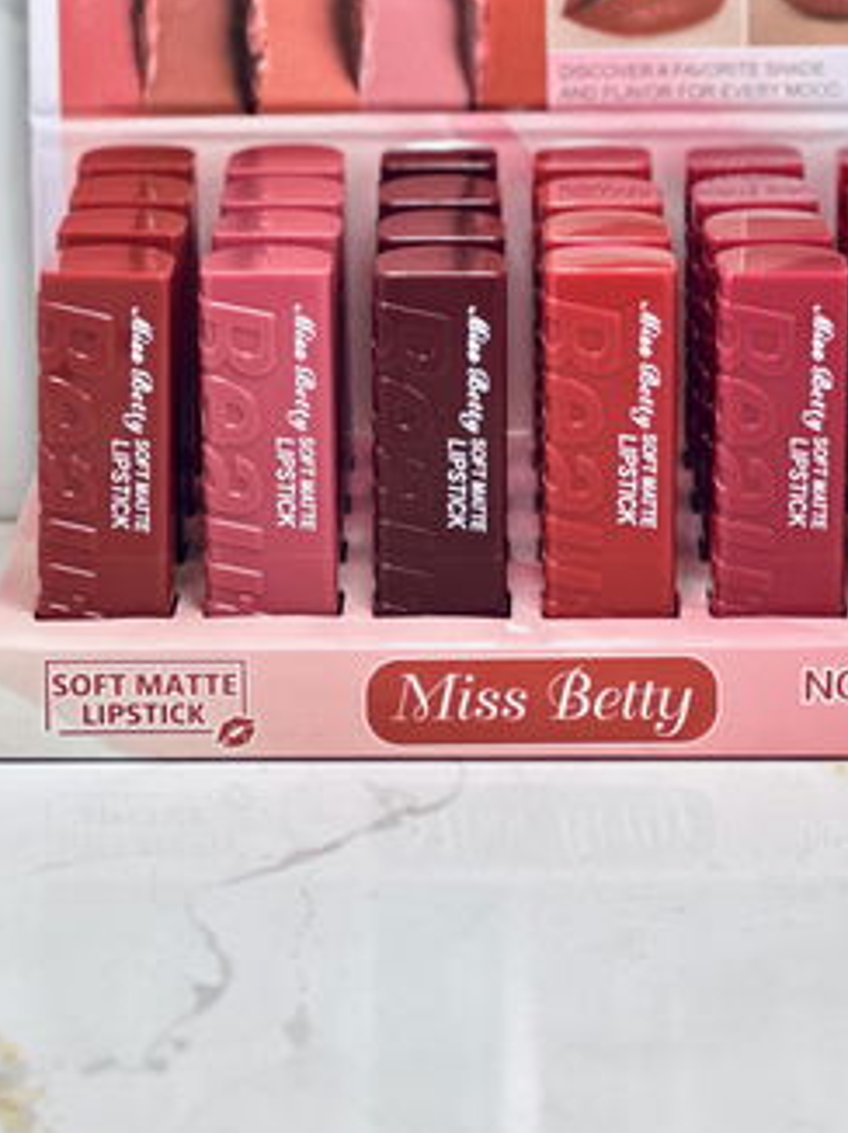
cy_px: 301
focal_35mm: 126
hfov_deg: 11.7
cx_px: 518
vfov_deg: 15.6
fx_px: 4121
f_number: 2.8
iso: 125
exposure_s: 1/100
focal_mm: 9
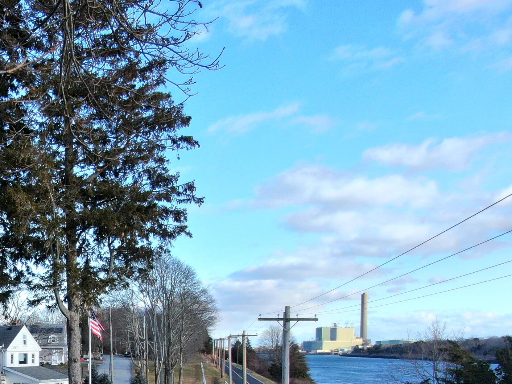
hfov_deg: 34.6
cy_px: 398
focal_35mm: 51
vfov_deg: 26.8
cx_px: 19
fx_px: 754
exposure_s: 1/833
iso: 100
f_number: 2.8
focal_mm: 4.39
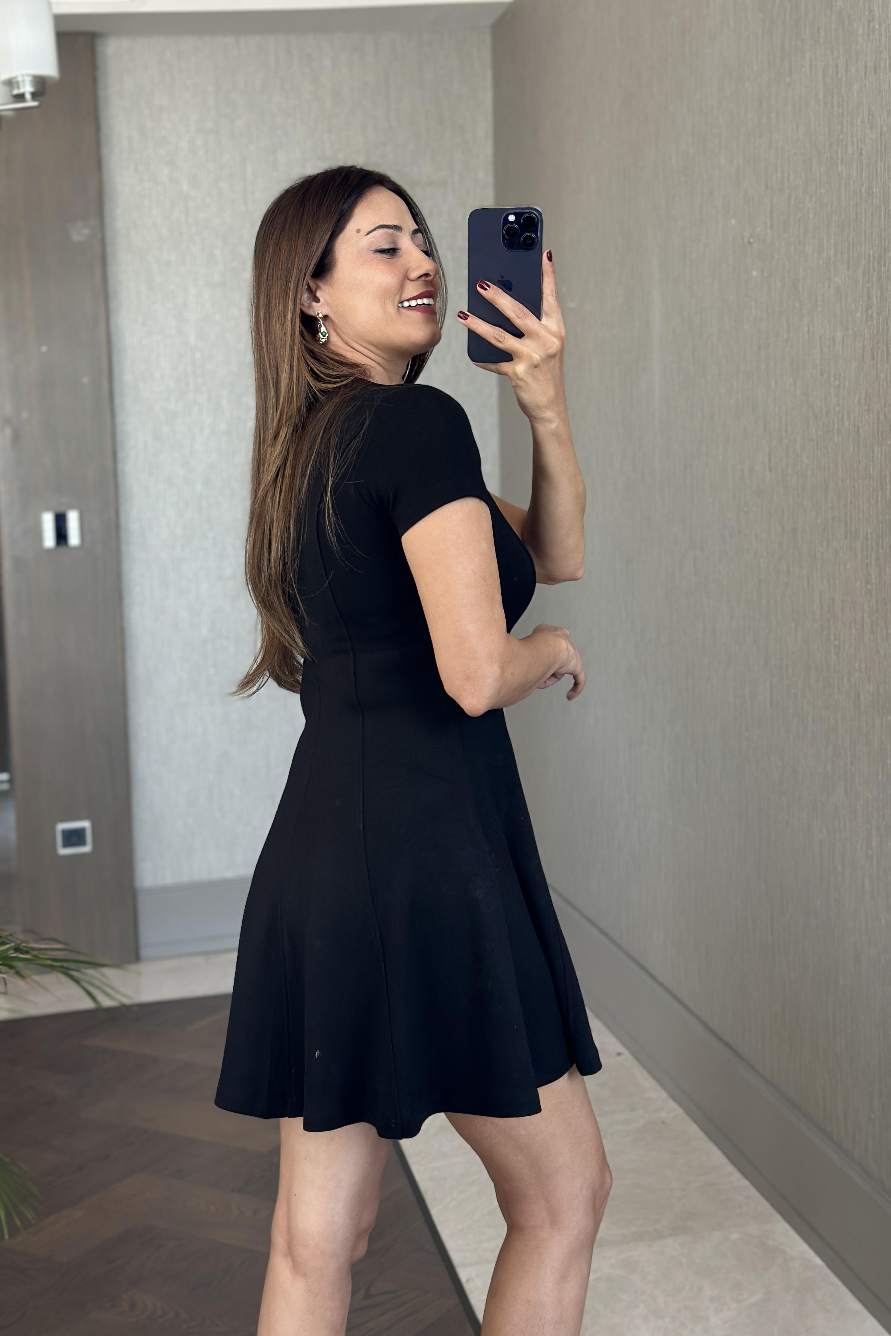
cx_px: 416
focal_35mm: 50
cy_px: 668
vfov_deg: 39.6
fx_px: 1856
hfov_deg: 27.0
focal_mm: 6.86
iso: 125
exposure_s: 1/100
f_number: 1.78
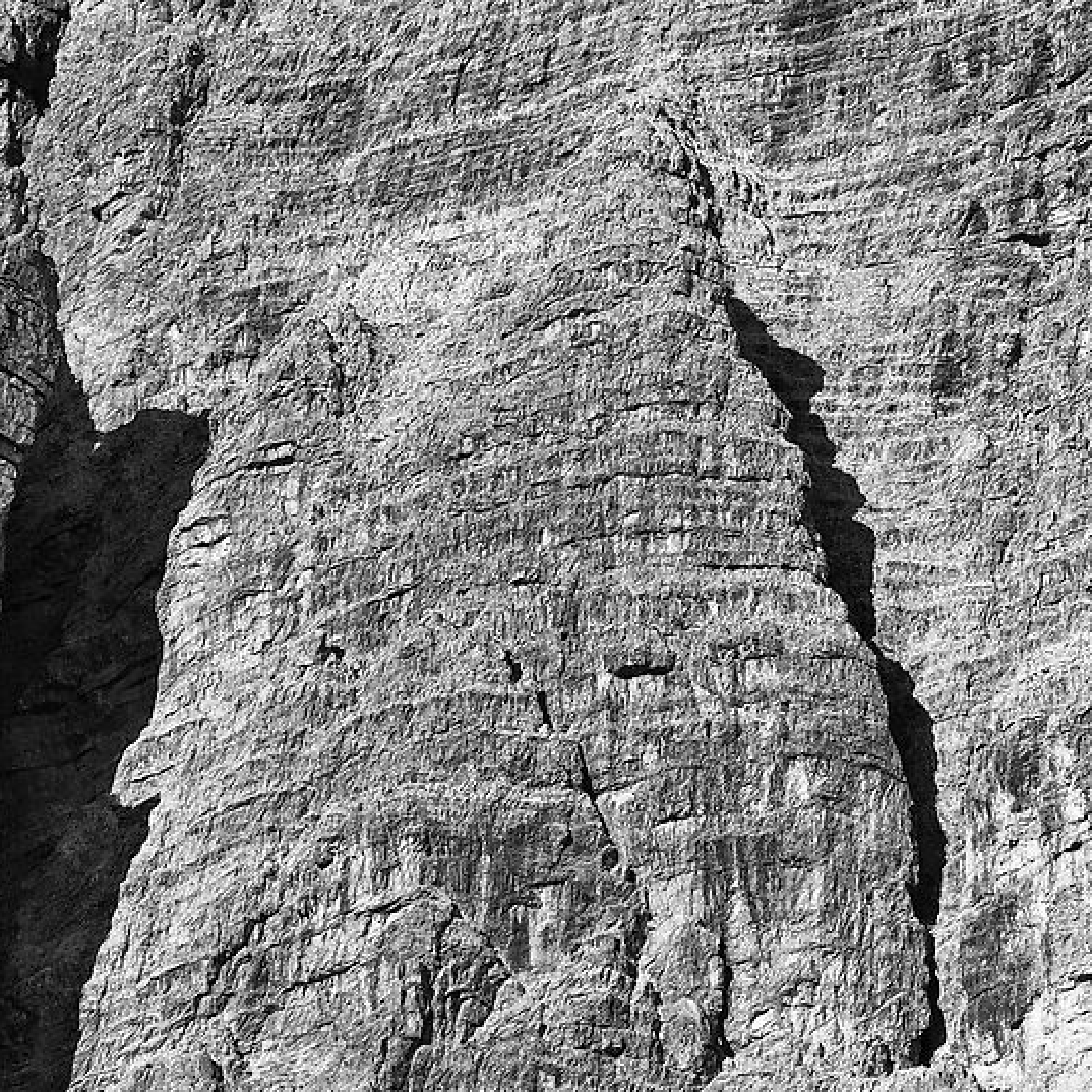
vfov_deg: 10.1
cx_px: 1493
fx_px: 6103
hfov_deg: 10.0
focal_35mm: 171
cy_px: 2
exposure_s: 1/320
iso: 100
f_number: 6.3
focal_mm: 30
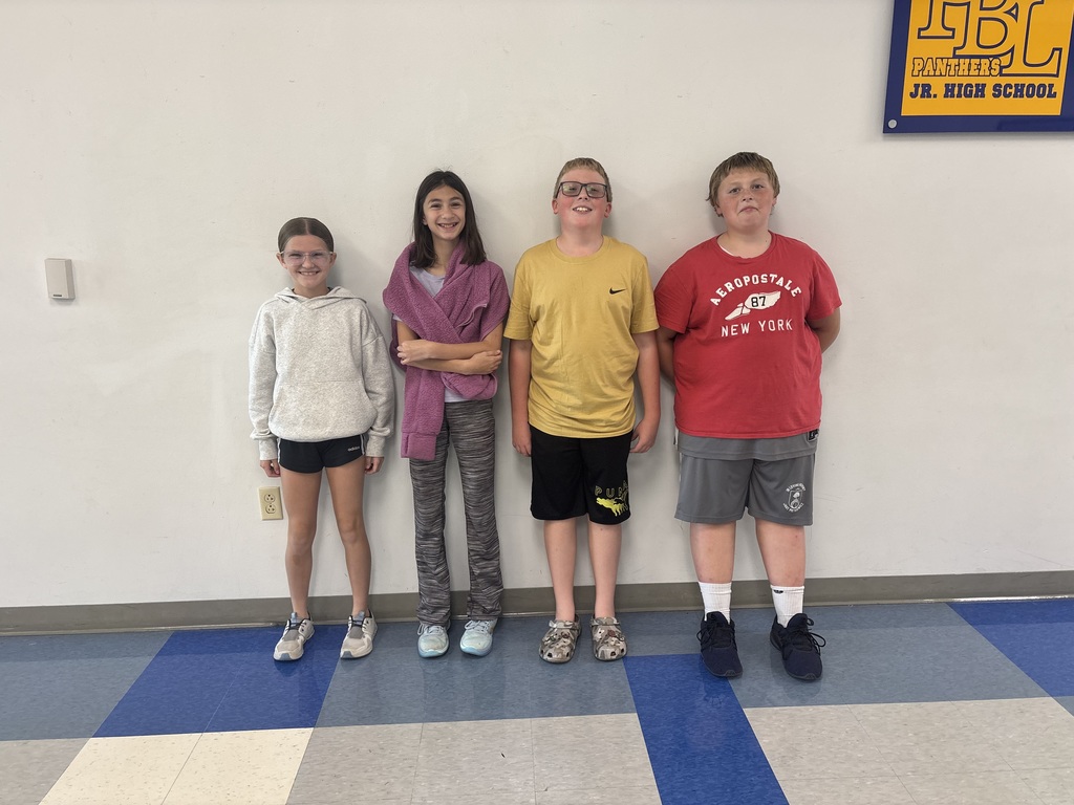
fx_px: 807
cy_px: 402
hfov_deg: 67.3
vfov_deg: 53.1
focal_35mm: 26
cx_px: 537
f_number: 1.6
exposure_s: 1/60
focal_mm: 5.96
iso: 80
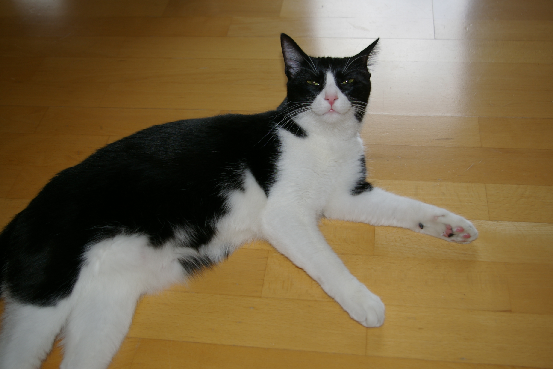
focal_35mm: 42
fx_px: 645
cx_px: 276
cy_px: 184
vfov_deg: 31.9
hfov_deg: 46.4
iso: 200
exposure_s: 1/45
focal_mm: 28
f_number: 4
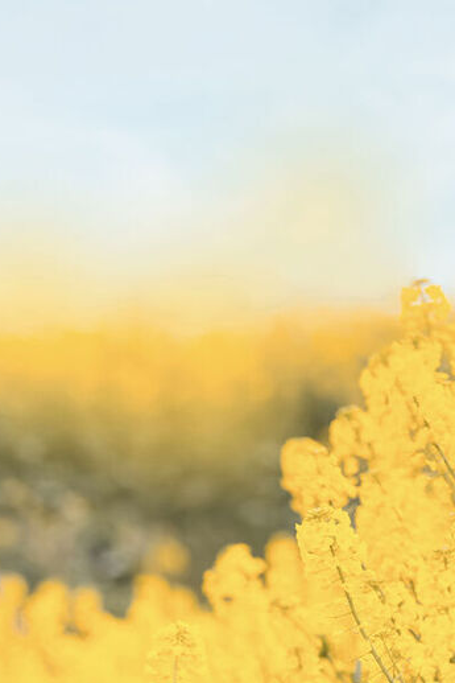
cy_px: 787
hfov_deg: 3.5
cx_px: -76
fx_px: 7502
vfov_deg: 5.2
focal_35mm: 396
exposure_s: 1/500
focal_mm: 130
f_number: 2.8
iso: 200
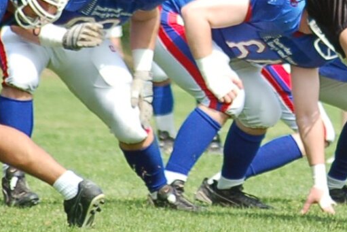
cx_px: 426
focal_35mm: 1096
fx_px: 10567
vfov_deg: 1.3
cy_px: -93
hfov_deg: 1.9
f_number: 4.8
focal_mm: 170
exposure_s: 1/1000
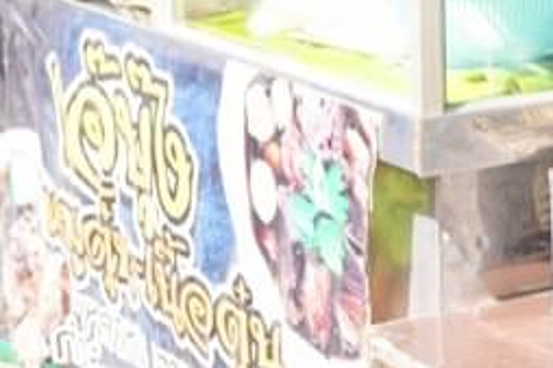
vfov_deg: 9.3
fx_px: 2210
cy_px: -118
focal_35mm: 144
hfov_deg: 13.7
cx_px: 740
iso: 100
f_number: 4.5
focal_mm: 36.5
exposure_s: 1/80
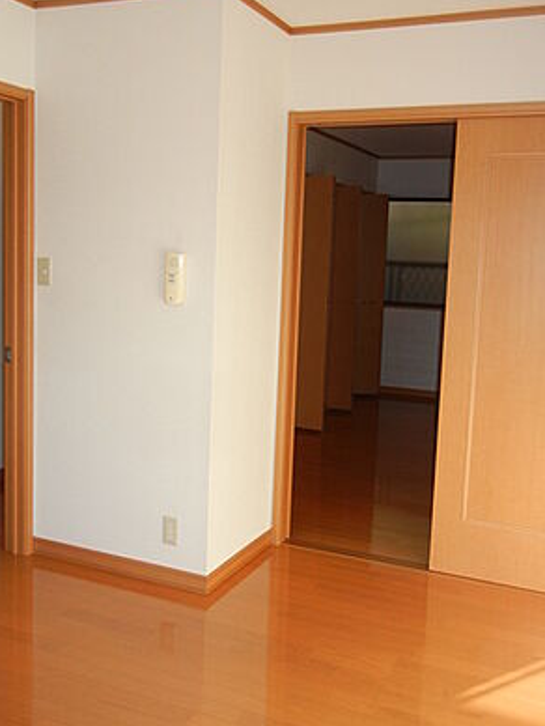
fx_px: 776
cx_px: 299
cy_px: 342
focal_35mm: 37
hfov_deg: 38.6
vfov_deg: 50.1
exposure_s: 1/177
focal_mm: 5.4
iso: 160
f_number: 3.5
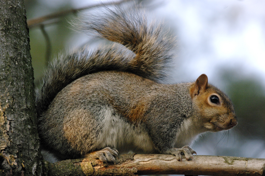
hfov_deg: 4.6
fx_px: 3308
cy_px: 88
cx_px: 132
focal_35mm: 450
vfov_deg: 3.0
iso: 3200
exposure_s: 1/350
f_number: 8
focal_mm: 300
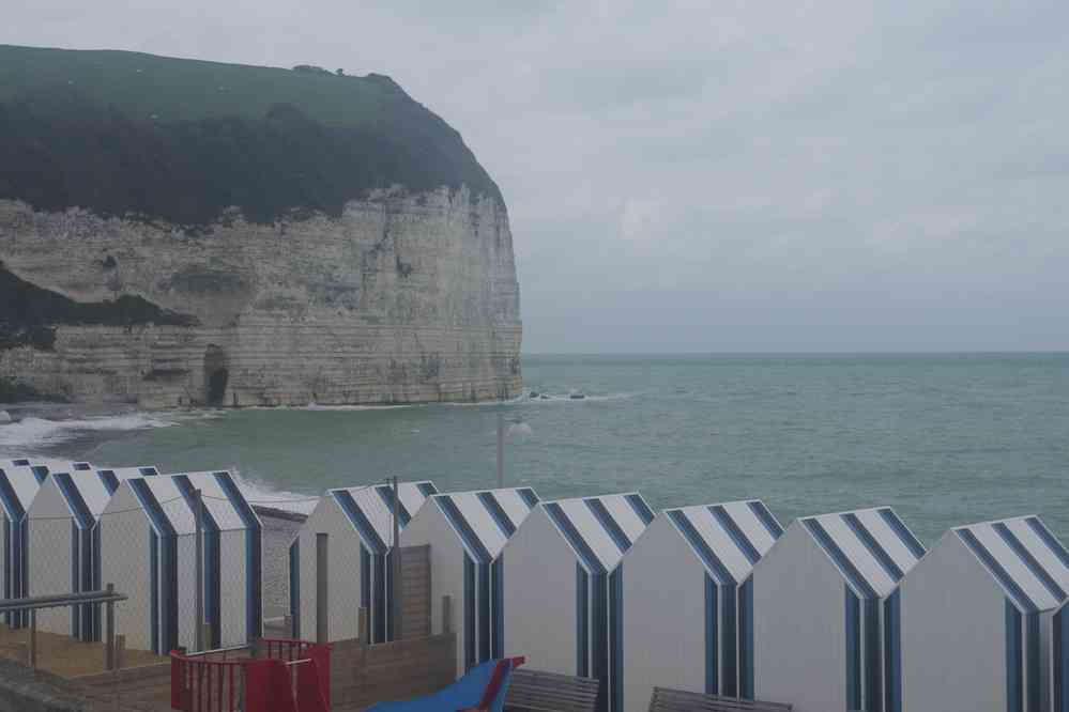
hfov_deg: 29.9
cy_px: 356
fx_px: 2004
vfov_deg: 20.2
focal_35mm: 68
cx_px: 534
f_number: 11
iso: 200
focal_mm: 45
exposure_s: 1/100
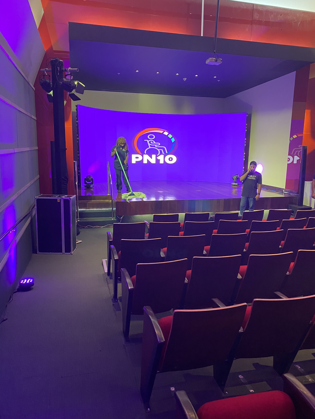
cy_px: 210
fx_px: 315
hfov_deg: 53.1
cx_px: 158
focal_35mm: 26
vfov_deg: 67.3
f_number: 1.8
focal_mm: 4.25
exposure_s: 1/60
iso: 400
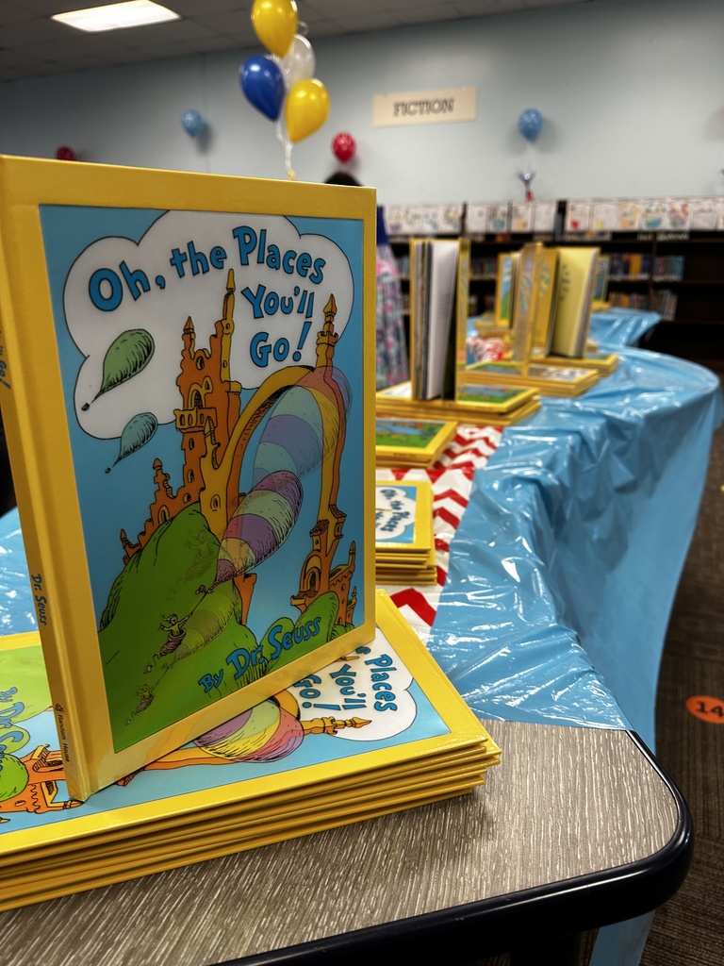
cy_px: 483
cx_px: 362
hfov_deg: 56.8
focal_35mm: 24
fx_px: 669
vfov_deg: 71.6
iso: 125
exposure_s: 1/60
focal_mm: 6.86
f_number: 1.78
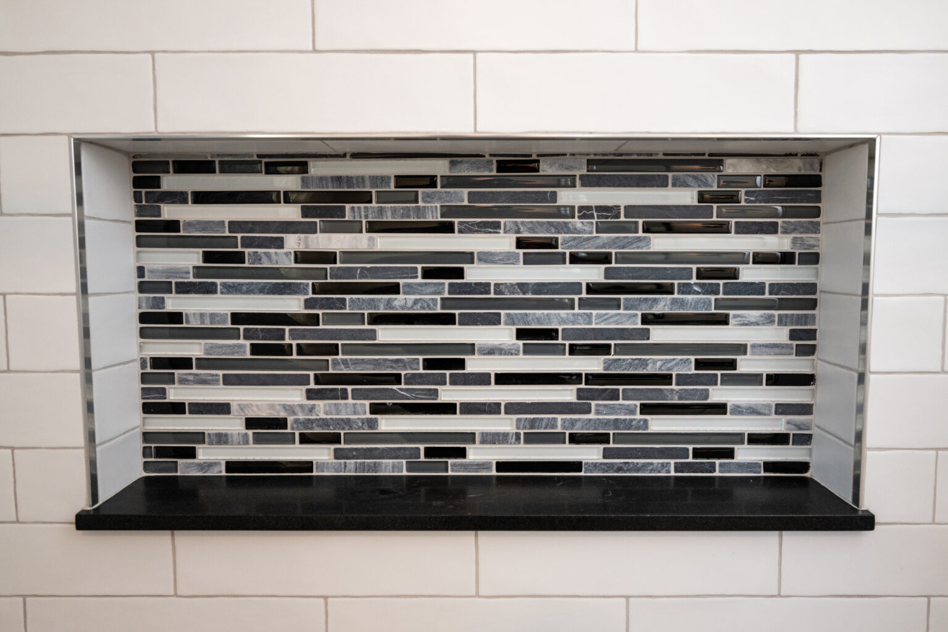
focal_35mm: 22
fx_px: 592
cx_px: 474
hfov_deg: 77.3
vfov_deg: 56.1
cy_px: 316
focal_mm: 22.5
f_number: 4
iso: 1250
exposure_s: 1/200
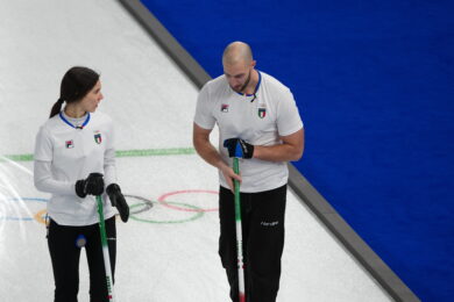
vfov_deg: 3.4
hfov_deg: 5.2
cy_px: 151
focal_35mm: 400
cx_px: 227
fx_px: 5044
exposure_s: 1/1000
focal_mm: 400
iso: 2500
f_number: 7.1
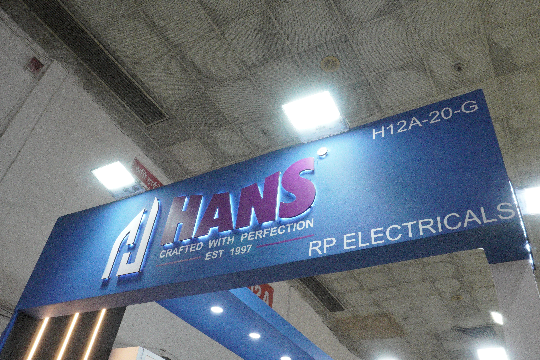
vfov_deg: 43.6
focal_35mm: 30
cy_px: 180
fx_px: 450
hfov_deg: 61.9
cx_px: 270
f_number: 14
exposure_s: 1/200
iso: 6400
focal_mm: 20
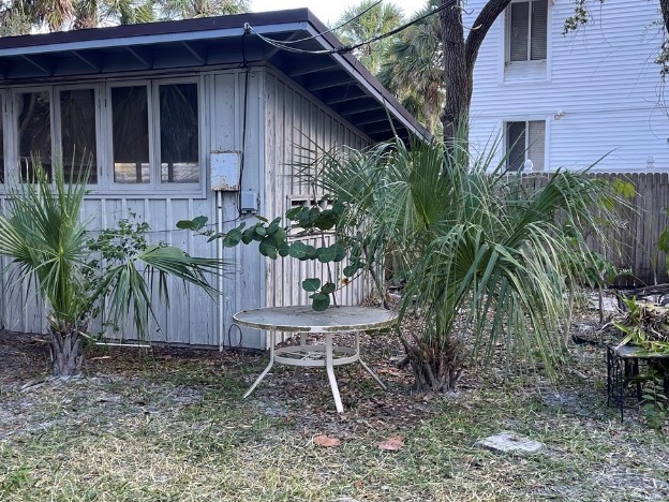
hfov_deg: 45.4
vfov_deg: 35.1
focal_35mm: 41
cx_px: 256
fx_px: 792
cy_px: 271
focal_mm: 5.1
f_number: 1.6
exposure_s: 1/121
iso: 50
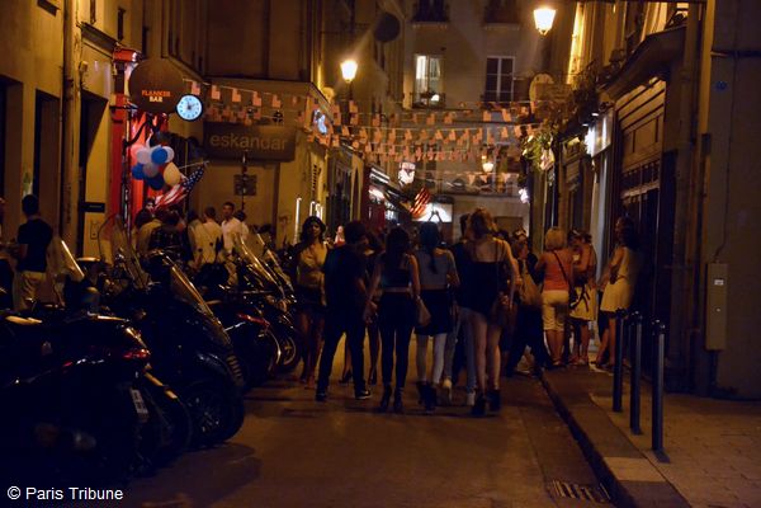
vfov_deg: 11.4
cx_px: 380
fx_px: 2536
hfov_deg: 17.1
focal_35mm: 120
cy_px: 254
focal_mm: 80
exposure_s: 1/30
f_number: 5.3
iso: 3200
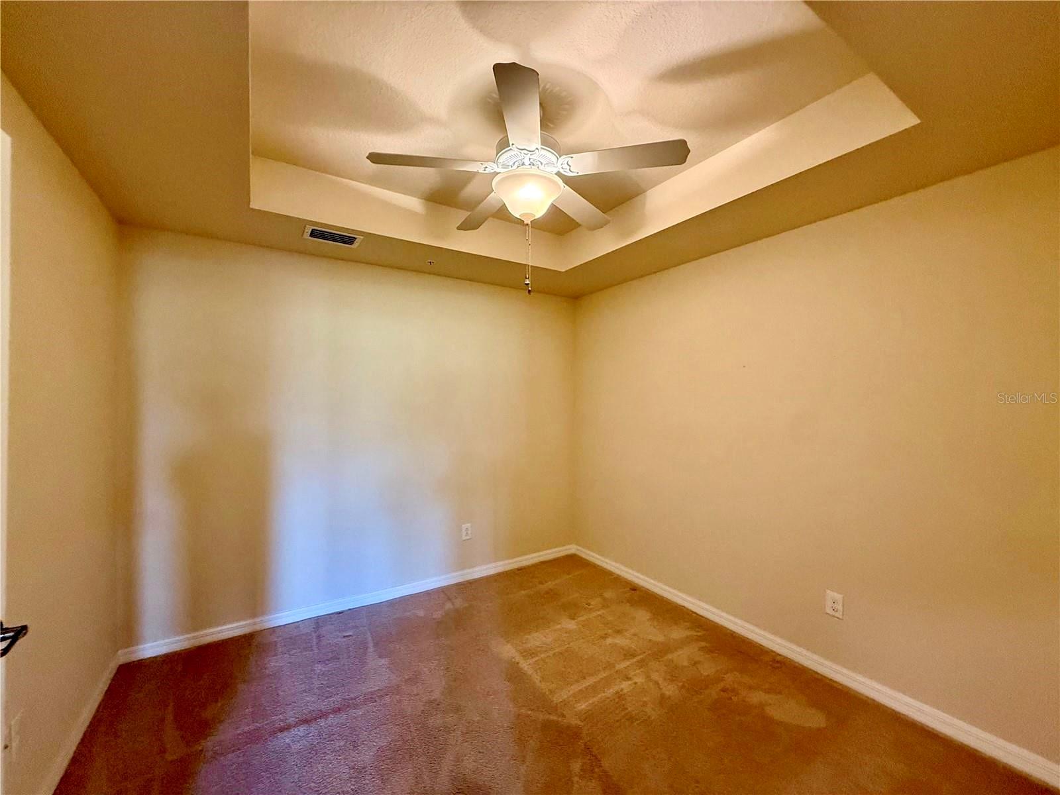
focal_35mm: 14
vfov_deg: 85.7
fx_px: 429
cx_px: 530
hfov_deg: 102.1
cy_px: 398
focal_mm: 2.22
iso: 500
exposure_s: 1/60
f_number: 2.2
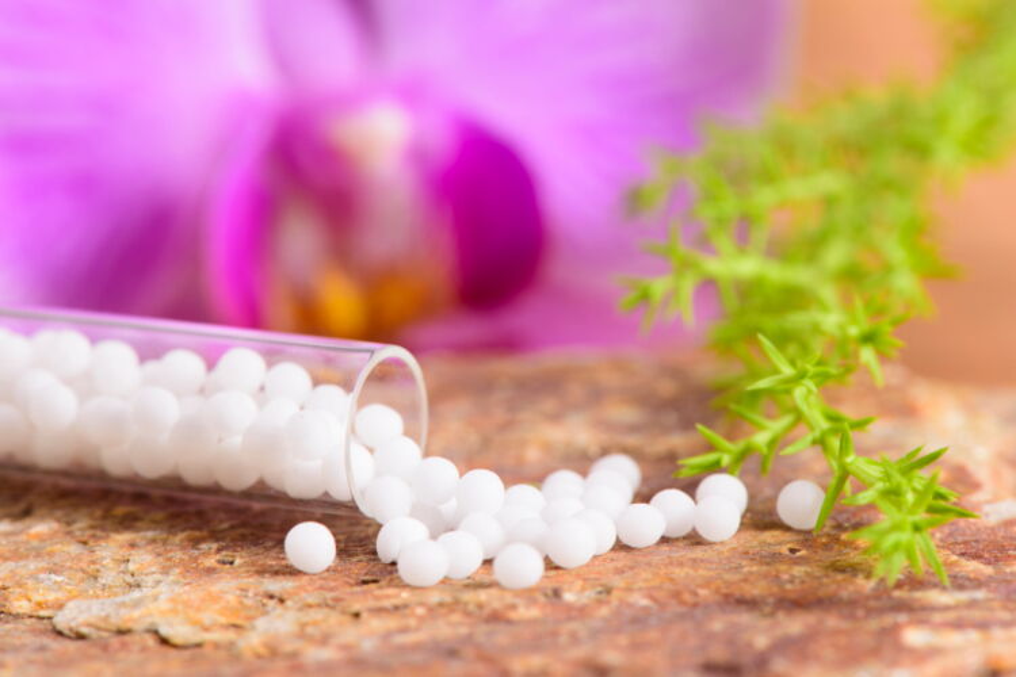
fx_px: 2963
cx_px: 508
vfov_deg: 13.0
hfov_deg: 19.5
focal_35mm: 105
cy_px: 338
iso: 64
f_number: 20
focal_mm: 105
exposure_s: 1/100
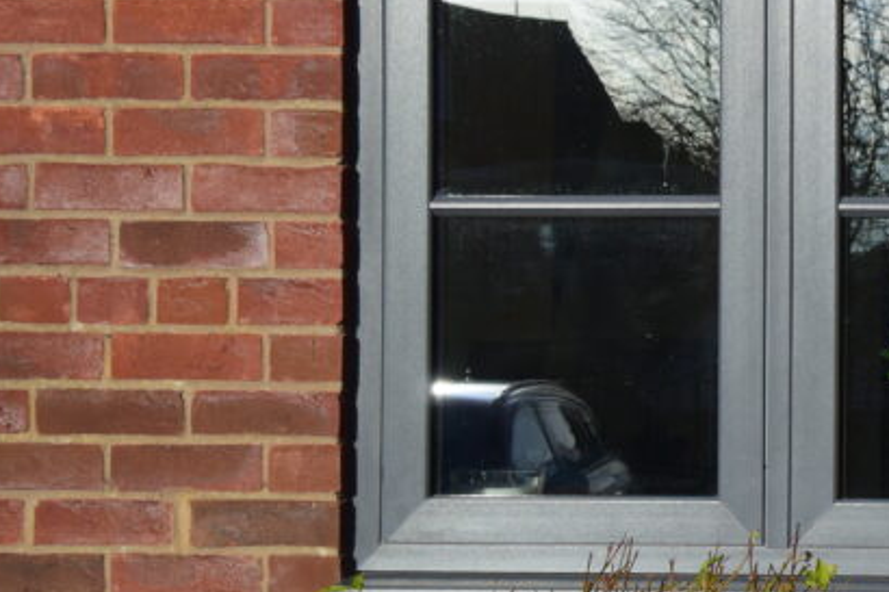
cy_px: 298
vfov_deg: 9.8
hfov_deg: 14.2
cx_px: 1041
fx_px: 3456
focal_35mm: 140
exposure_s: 1/640
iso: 160
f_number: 4.8
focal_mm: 21
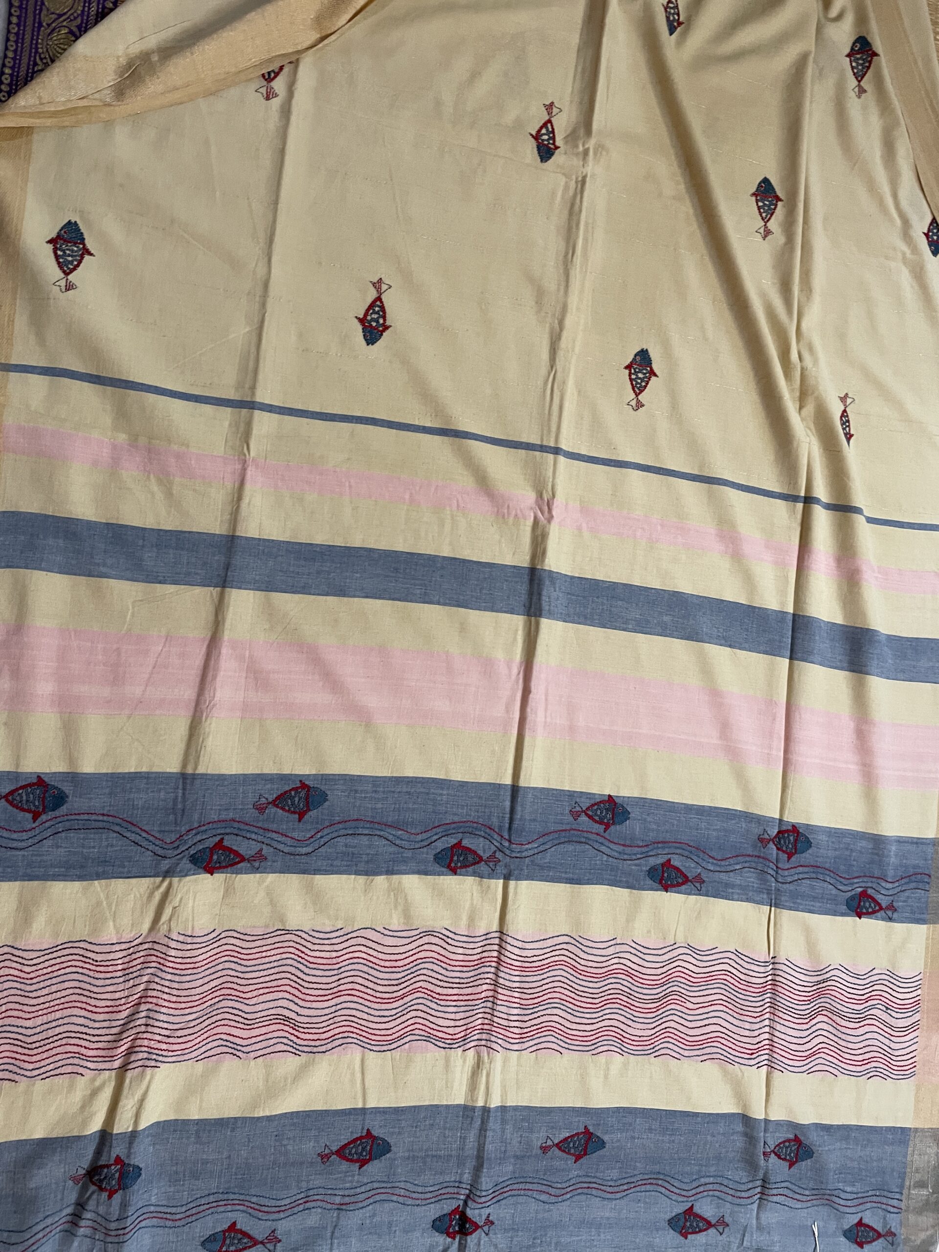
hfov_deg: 53.1
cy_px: 626
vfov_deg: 67.3
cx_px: 470
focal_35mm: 26
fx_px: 940
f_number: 1.6
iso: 160
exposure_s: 1/50
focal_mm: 4.2
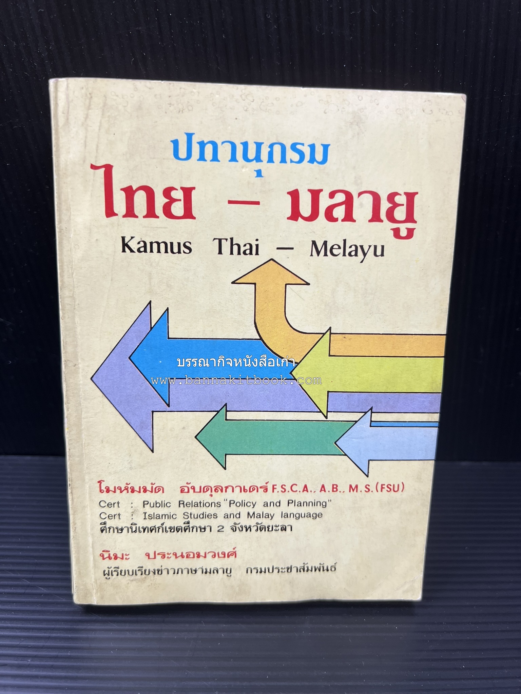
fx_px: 522
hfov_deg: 53.1
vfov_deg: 67.3
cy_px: 347
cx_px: 260
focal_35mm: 26
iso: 50
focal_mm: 5.7
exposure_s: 1/100
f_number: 1.5
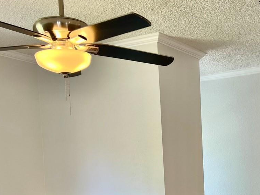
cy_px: 180
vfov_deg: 25.6
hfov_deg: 34.2
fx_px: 413
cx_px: 197
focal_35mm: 55
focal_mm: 5.7
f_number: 1.5
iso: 64
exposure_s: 1/120
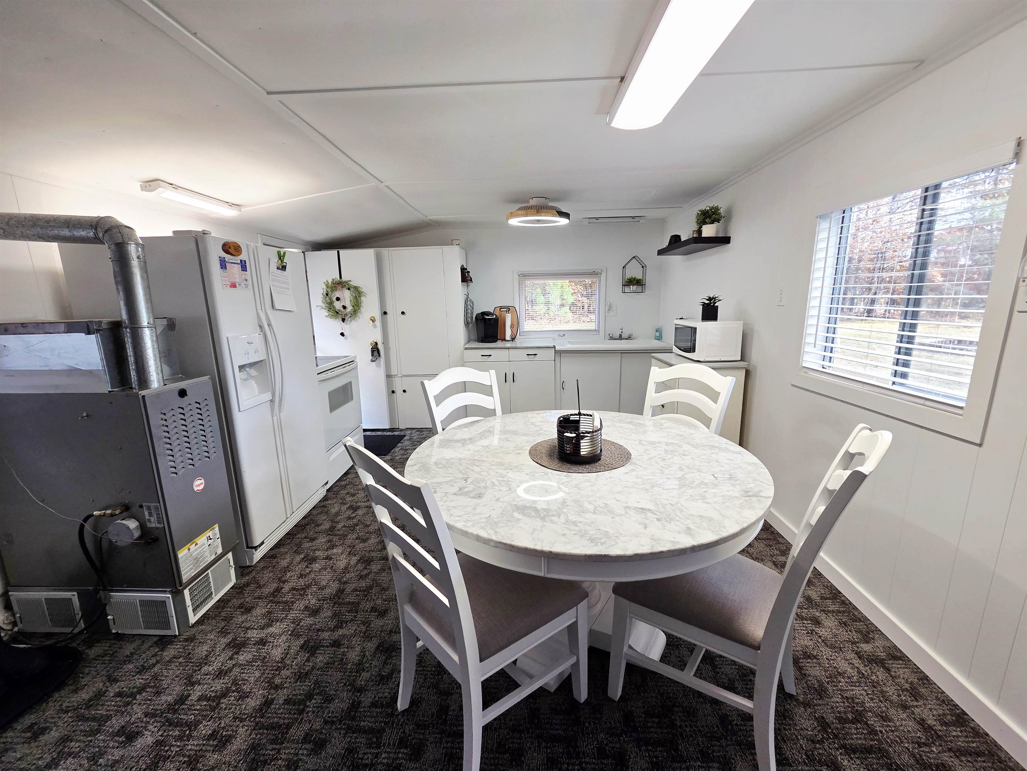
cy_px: 386
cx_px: 514
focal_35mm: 13
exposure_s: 1/120
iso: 100
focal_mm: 2.2
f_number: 2.2
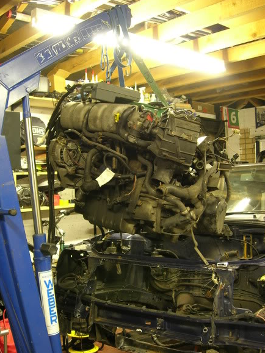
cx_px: 122
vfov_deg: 44.8
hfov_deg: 34.3
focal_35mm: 42
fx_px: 429
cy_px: 190
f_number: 2.8
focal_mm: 7.8
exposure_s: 1/3.6
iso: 75
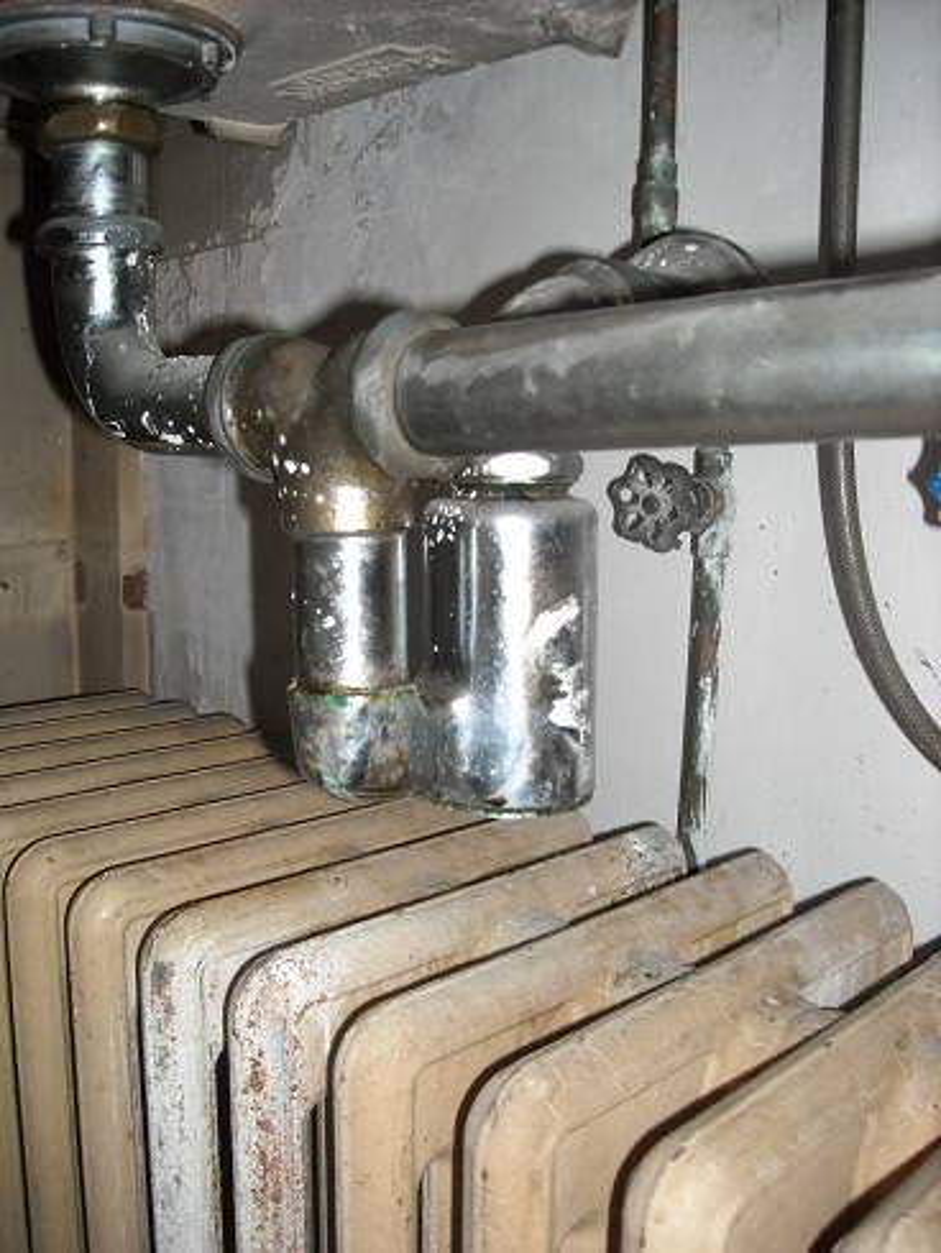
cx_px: 470
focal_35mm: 35
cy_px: 626
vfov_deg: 52.6
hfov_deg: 40.7
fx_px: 1267
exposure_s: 1/60
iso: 200
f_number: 2.8
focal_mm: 5.7
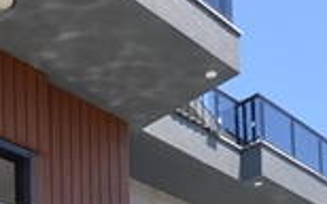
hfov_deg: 28.4
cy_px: 431
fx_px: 641
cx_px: 107
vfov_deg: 14.4
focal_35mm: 72
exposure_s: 1/200
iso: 100
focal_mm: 10
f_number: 8
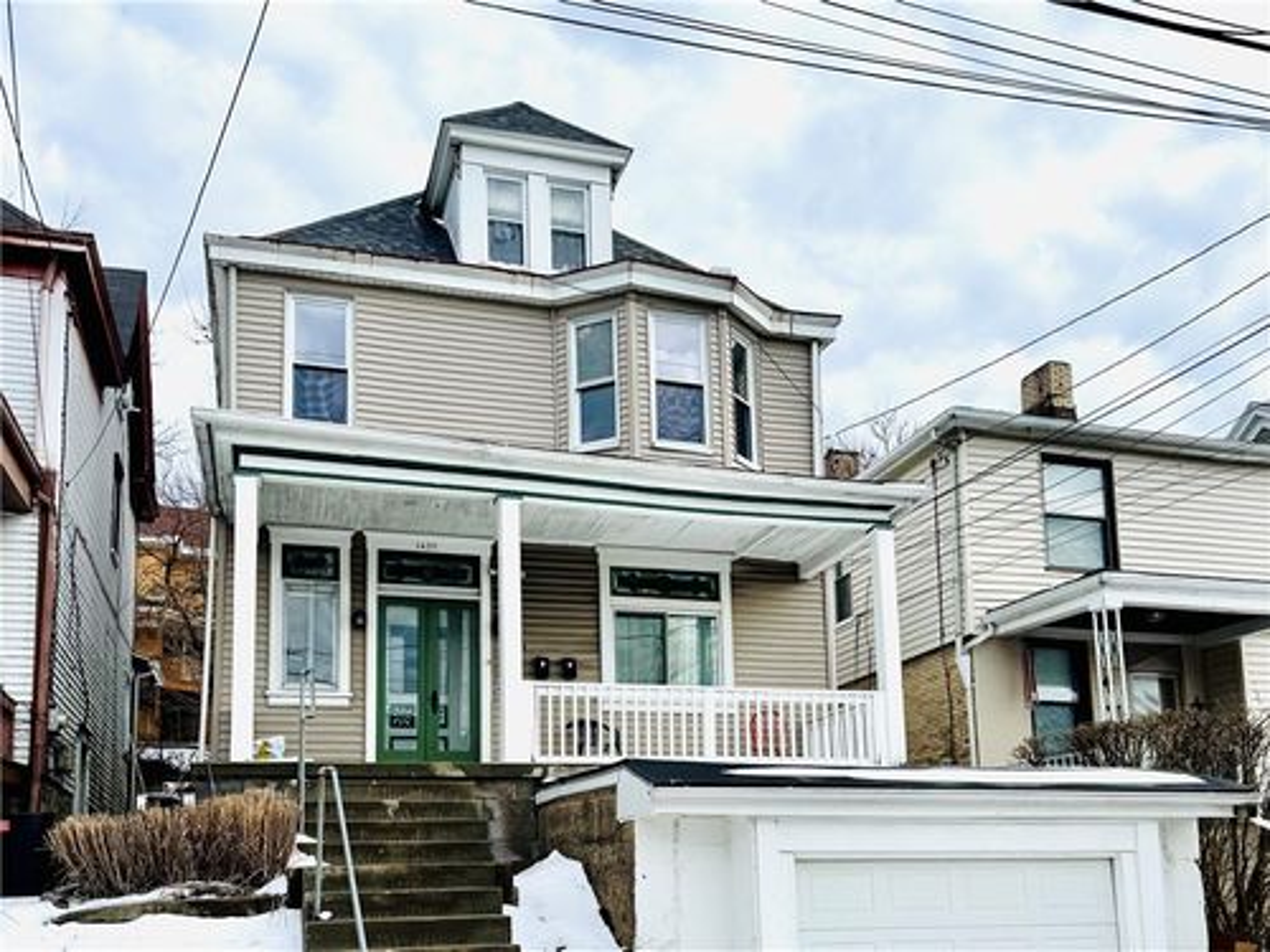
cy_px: 476
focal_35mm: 24
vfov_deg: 56.8
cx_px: 635
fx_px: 881
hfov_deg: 71.6
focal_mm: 6.76
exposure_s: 1/5814
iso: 80
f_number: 1.78
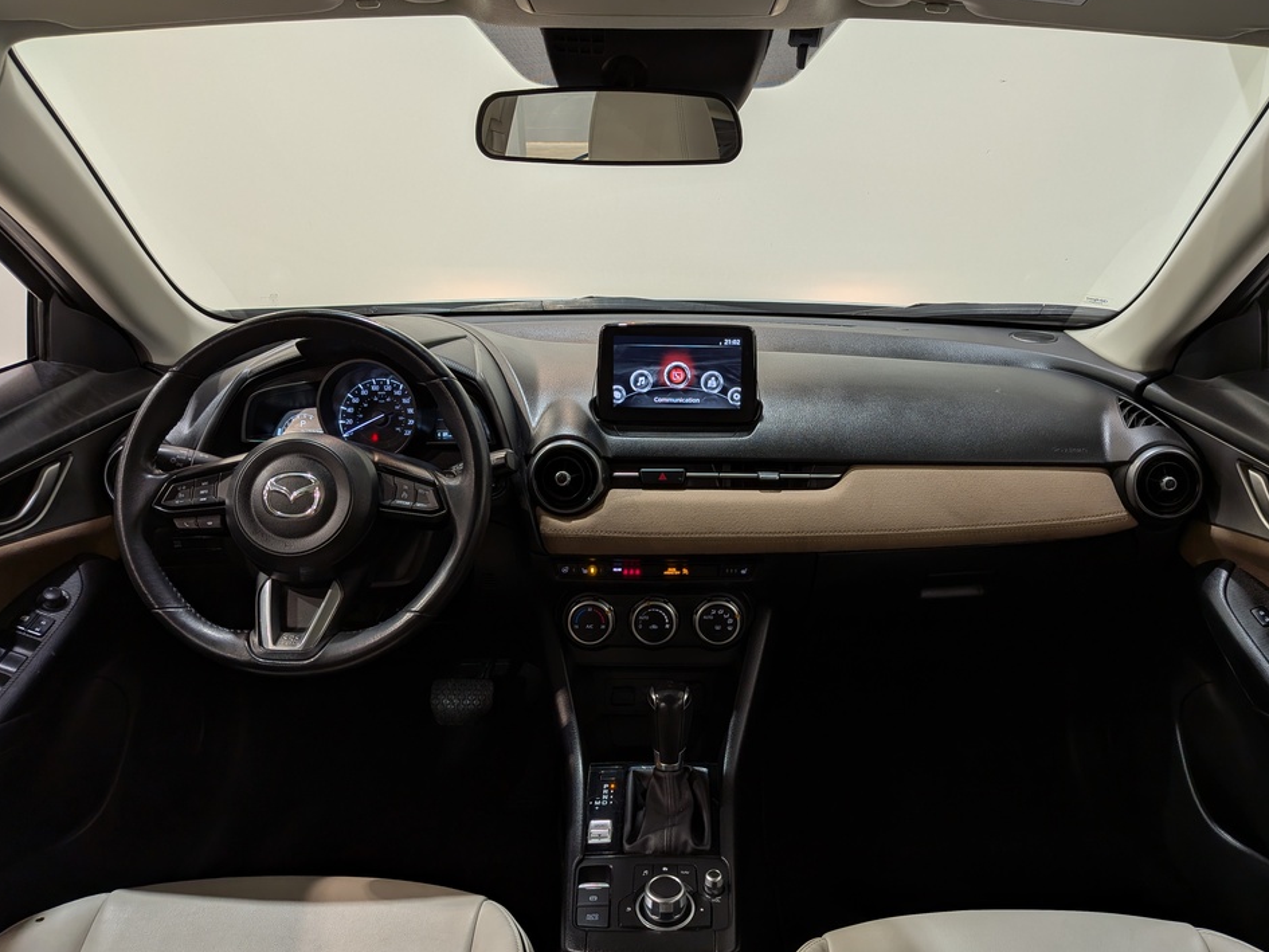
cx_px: 678
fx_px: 953
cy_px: 469
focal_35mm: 26
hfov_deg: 67.2
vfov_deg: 53.1
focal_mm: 4.53
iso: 28
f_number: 1.7
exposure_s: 1/142
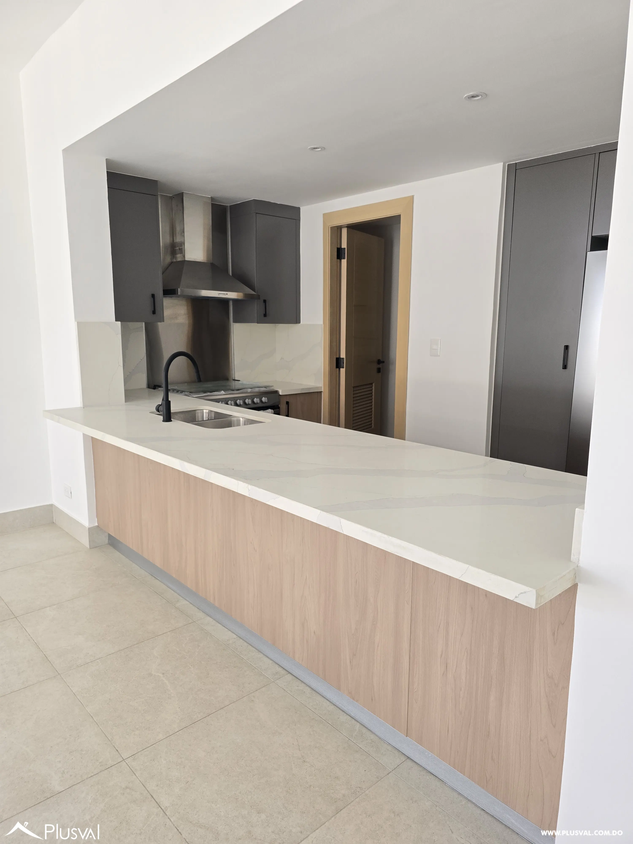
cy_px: 422
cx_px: 316
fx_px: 561
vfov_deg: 73.9
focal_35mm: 23
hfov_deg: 58.9
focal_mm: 6.3
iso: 100
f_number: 1.7
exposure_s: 1/180
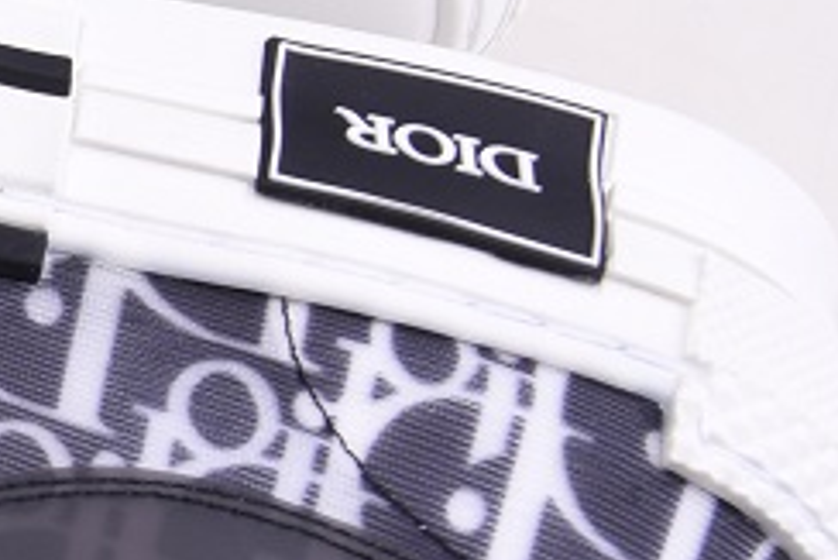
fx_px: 4355
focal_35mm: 187
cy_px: 359
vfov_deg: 7.4
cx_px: -1044
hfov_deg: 9.9
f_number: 11
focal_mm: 38
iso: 100
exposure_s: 1/125
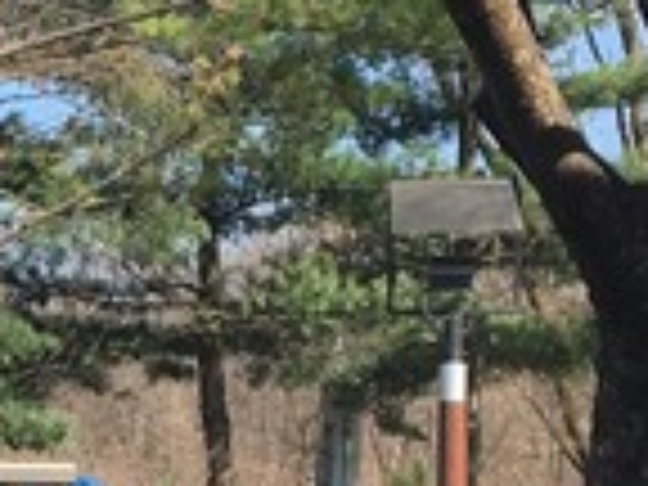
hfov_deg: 9.8
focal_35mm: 194
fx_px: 3632
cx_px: -387
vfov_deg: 7.6
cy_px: 657
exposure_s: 1/818
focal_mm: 4.15
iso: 25
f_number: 2.2
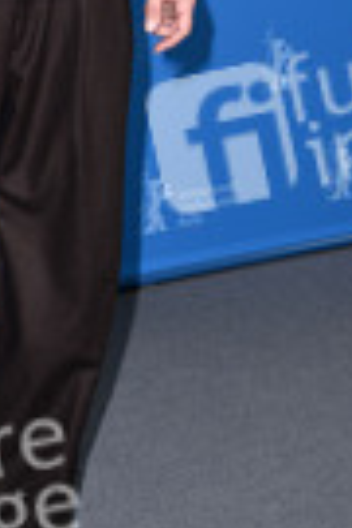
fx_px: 2390
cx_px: -8
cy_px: -74
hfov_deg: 8.4
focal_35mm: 163
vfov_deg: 12.4
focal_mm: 55
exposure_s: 1/250
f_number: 5.6
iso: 800
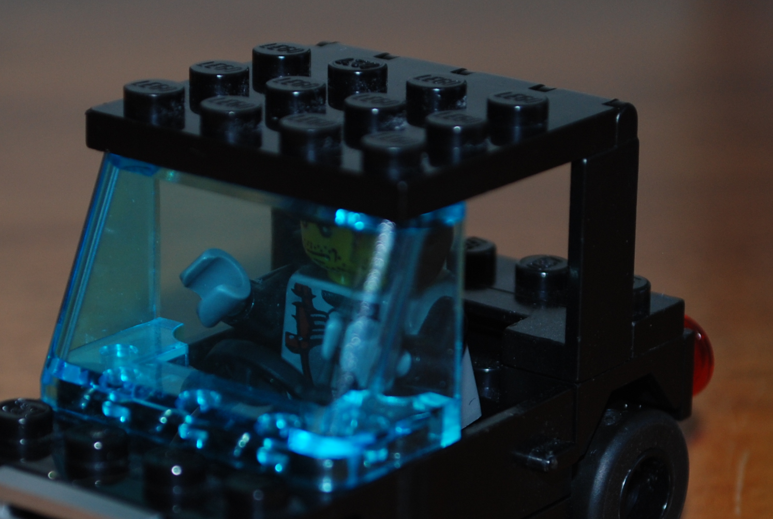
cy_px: 399
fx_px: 3442
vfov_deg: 8.6
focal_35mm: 160
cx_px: 306
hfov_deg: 12.8
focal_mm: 55
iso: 200
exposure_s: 1/60
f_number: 5.6
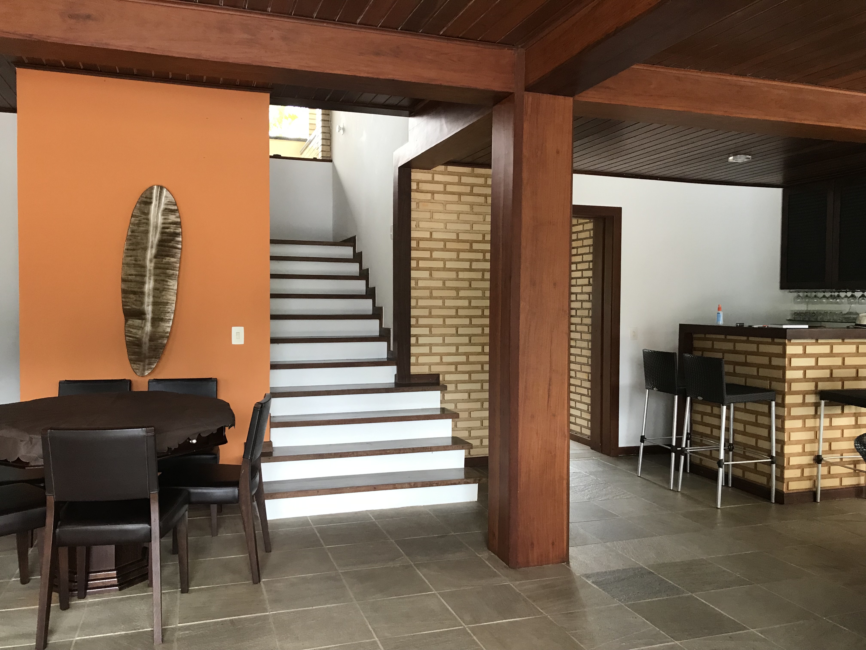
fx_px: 700
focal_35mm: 28
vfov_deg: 49.7
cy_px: 325
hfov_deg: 63.4
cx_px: 433
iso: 40
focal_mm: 3.99
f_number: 1.8
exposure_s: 1/23
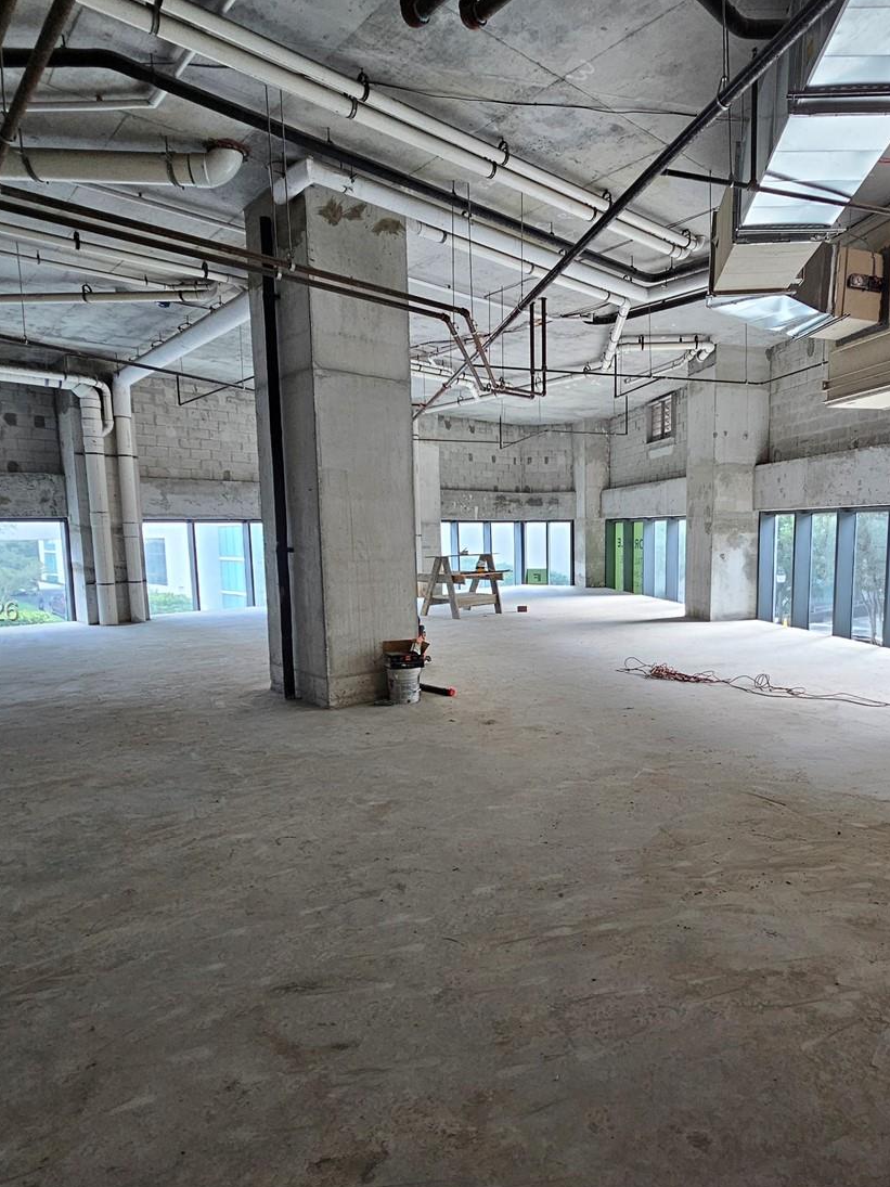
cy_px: 612
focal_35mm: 19
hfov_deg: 67.8
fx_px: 651
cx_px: 547
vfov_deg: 84.6
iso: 160
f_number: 2.2
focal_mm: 2.2
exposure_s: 1/60
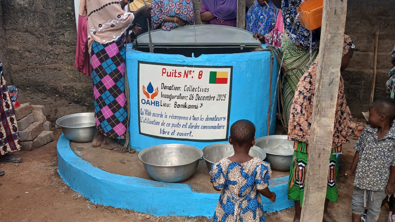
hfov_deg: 52.8
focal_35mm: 38
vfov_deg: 31.0
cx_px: 197
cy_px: 142
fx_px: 398
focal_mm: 3.98
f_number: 1.8
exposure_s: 1/164
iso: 20
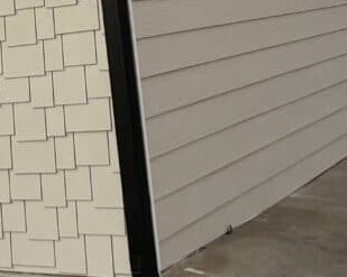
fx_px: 862
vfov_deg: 16.9
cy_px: -110
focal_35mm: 84
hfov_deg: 22.7
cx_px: 116
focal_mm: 5.96
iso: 160
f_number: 1.6
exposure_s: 1/60
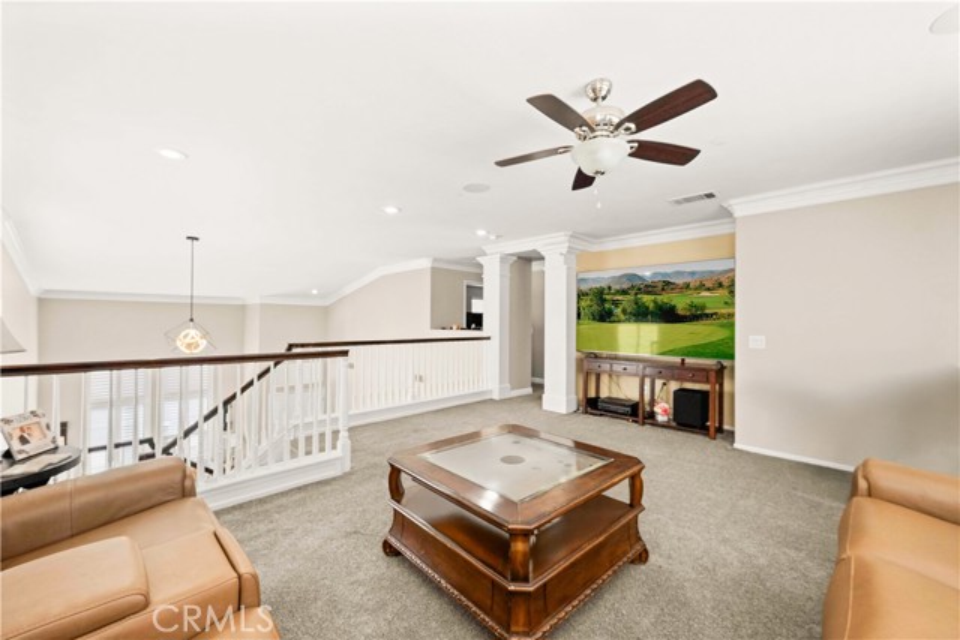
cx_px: 480
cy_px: 320
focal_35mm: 14
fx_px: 373
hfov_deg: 104.2
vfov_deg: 81.2
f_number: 7.1
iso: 1600
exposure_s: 1/50
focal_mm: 14
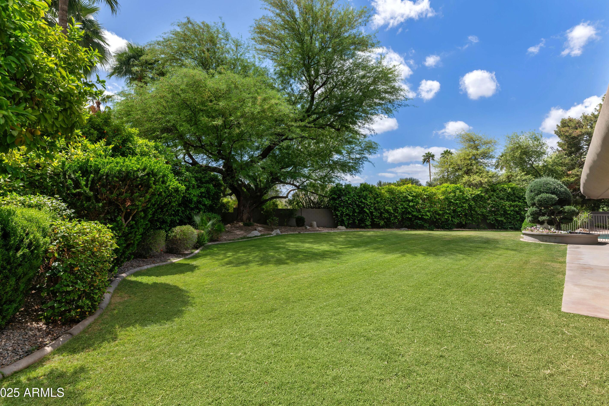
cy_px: 197
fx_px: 304
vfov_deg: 67.4
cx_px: 314
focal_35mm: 18
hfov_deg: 90.0
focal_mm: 17
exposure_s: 1/200
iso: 100
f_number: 9
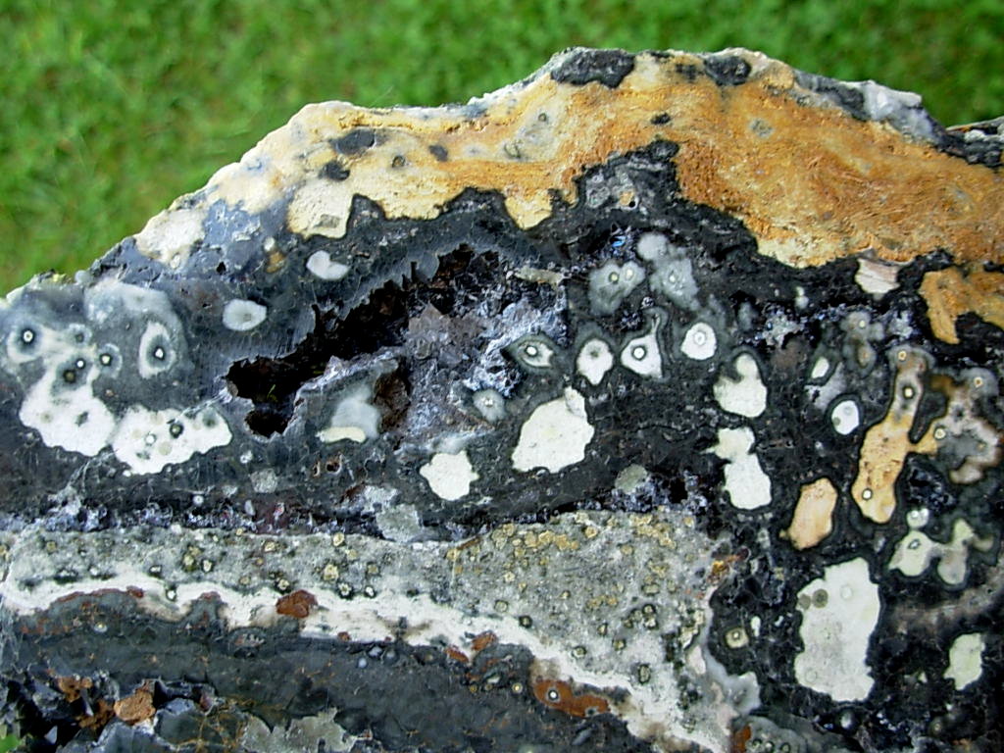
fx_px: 1102
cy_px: 376
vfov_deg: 37.7
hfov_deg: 49.0
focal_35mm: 38
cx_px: 502
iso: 50
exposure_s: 1/62.2
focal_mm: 6.3
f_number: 2.9
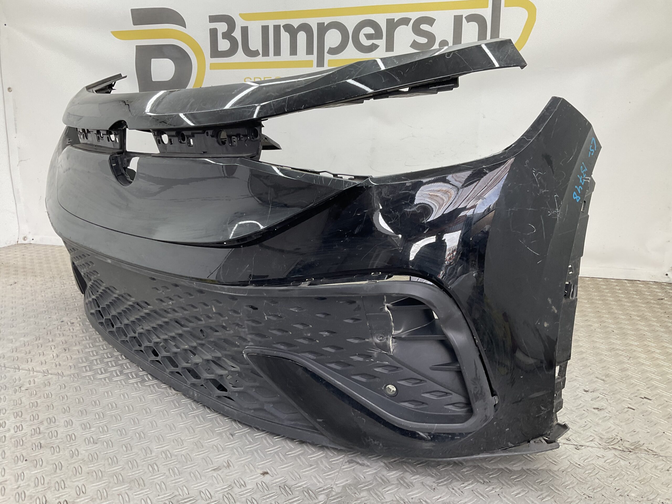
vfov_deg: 48.2
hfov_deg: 61.7
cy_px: 252
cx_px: 336
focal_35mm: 29
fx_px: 563
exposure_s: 1/120
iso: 32
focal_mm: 3
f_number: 1.8
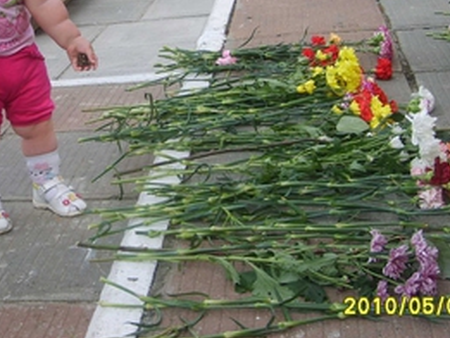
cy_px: 50
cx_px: 110
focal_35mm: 74
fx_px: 962
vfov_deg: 19.6
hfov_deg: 26.0
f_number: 3
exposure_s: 1/350
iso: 50
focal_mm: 7.2
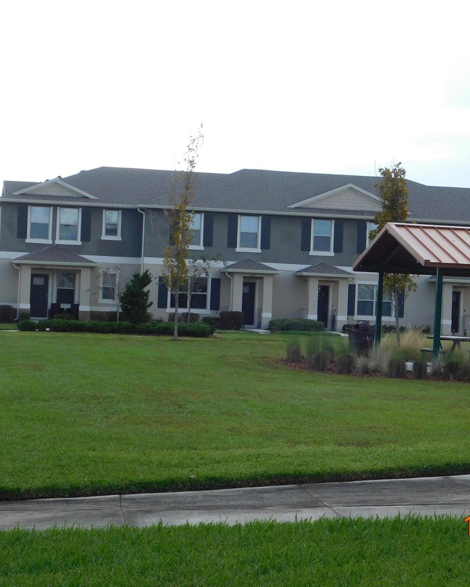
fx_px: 1513
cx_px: 278
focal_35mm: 87
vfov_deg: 22.0
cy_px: 291
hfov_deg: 17.6
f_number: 4.2
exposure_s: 1/640
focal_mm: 11.7
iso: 125
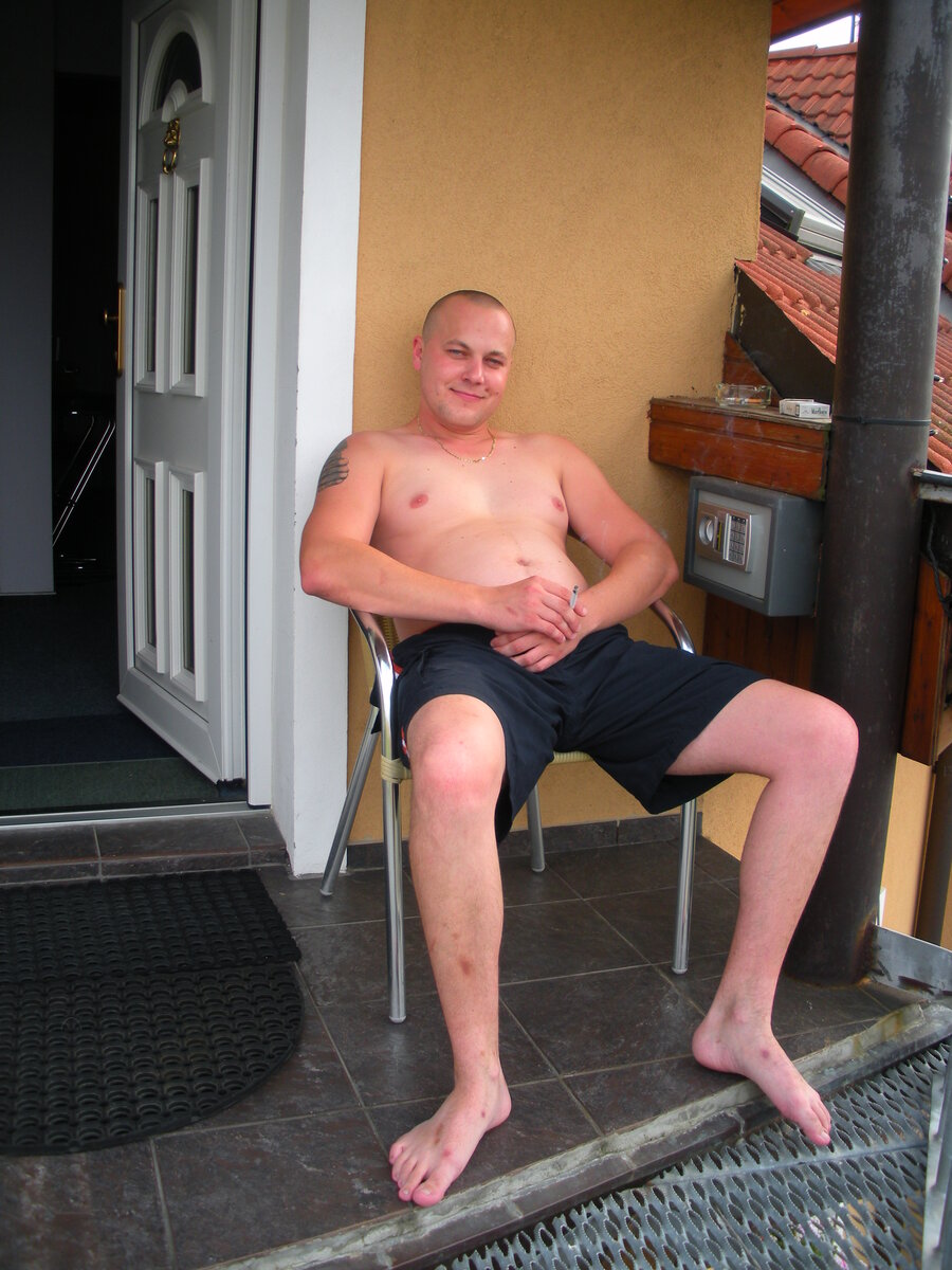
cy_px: 635
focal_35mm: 36
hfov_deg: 39.7
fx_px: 1320
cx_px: 476
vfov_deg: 51.4
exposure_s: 1/118
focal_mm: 6.3
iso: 64
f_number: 3.5
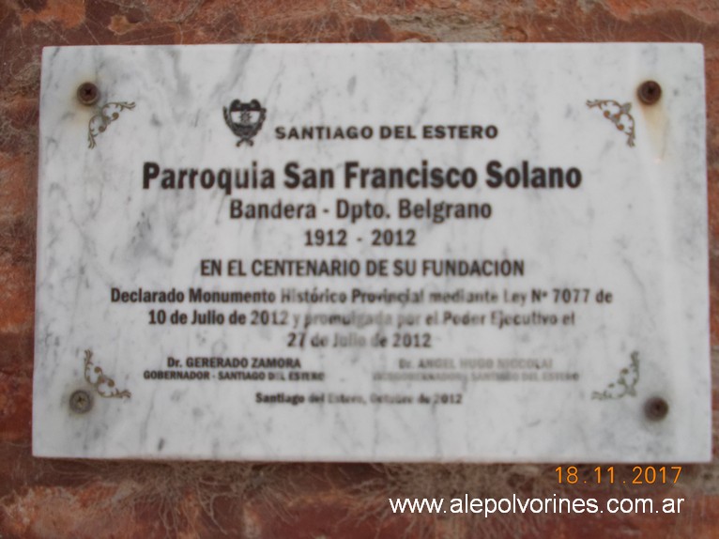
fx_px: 893
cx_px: 360
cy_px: 270
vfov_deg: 33.6
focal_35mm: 43
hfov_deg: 43.9
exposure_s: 1/30
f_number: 3.3
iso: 160
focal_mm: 6.1
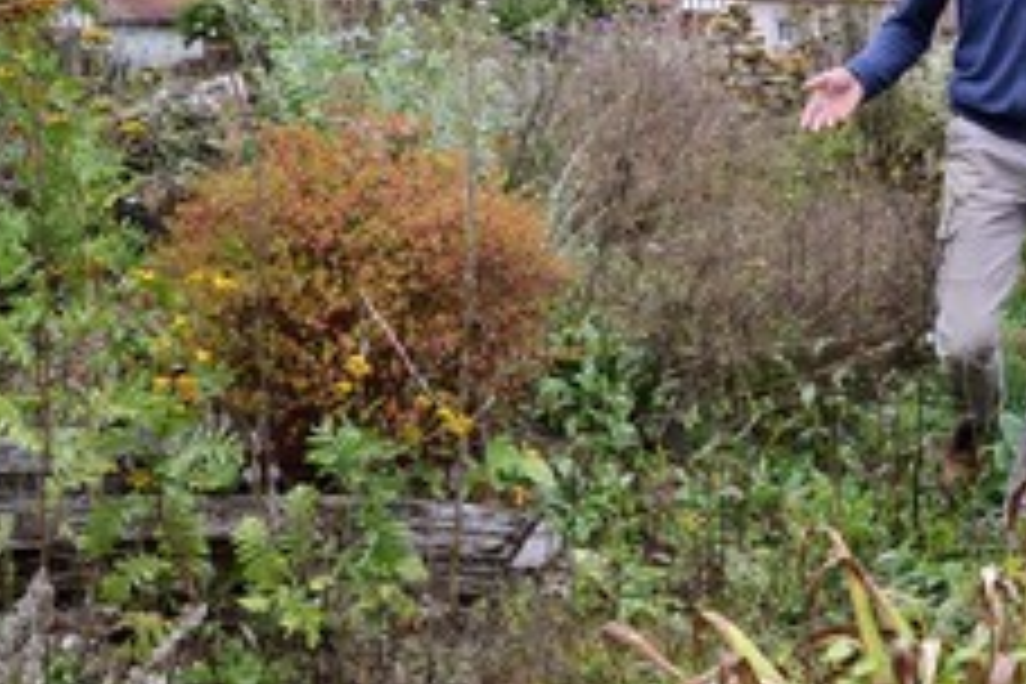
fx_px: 1681
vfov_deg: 22.8
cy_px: 166
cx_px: 666
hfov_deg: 33.7
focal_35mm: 59
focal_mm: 32
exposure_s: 1/125
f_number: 18
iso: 800
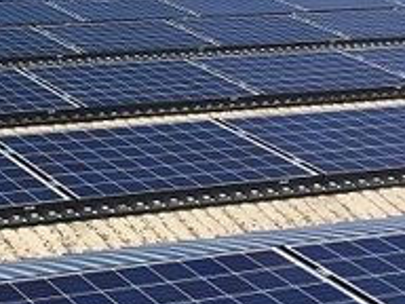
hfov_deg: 16.4
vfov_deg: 13.4
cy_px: 63
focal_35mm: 110
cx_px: -194
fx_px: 1287
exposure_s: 1/1538
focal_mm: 4.15
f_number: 2.2
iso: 25
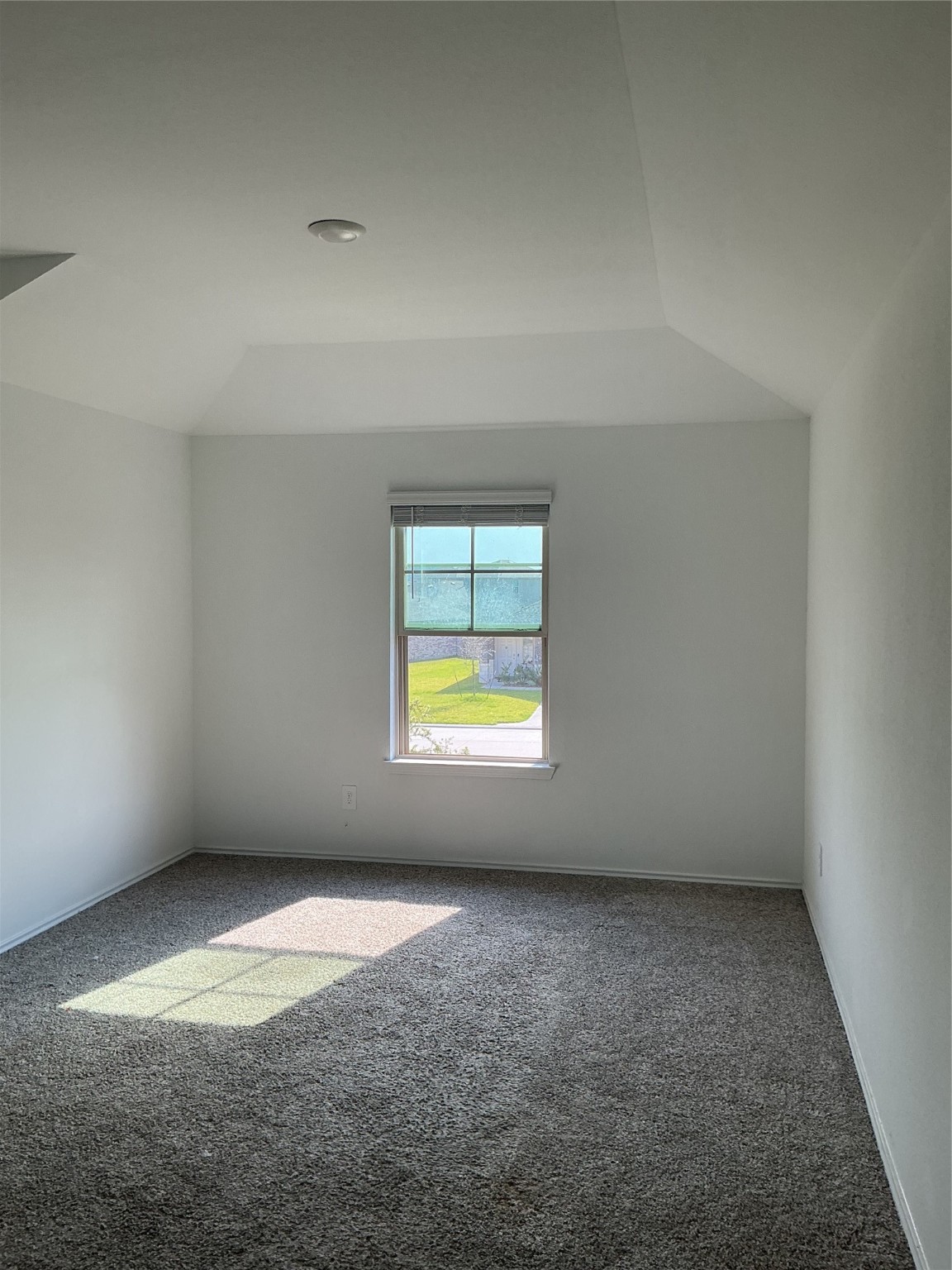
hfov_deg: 48.2
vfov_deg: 61.7
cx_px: 476
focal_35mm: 29
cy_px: 635
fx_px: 1063
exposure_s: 1/167
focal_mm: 3
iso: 25
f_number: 1.8
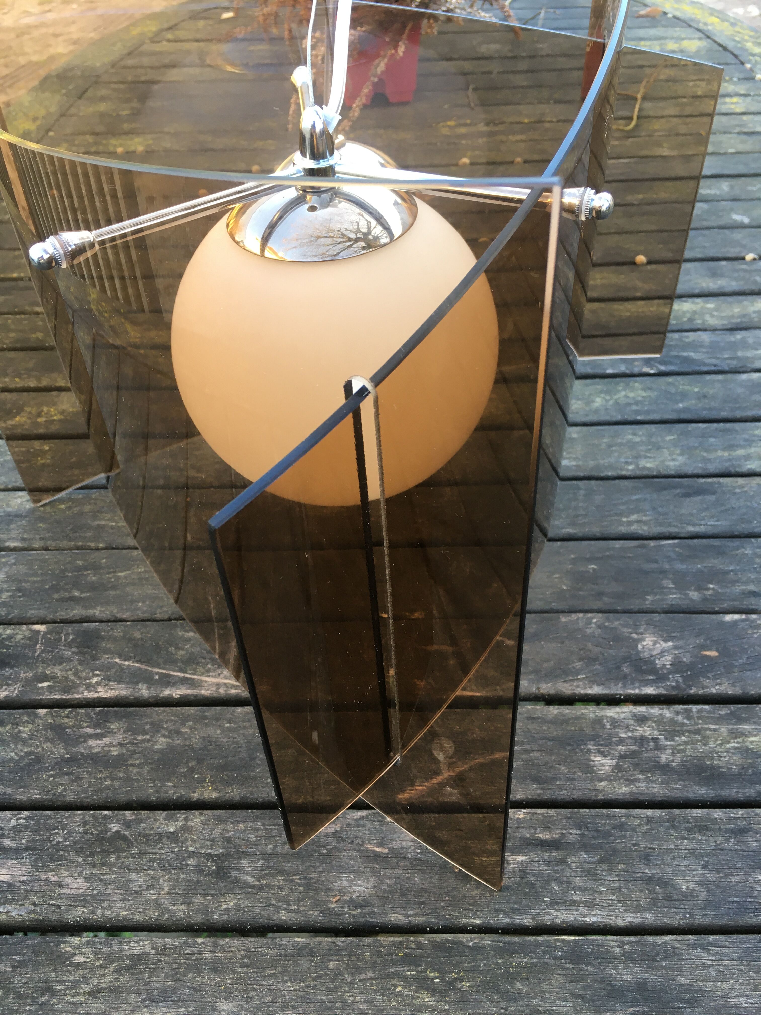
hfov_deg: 48.2
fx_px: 850
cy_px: 508
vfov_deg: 61.7
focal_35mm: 29
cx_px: 380
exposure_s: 1/33
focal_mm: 4.15
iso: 25
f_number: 2.2
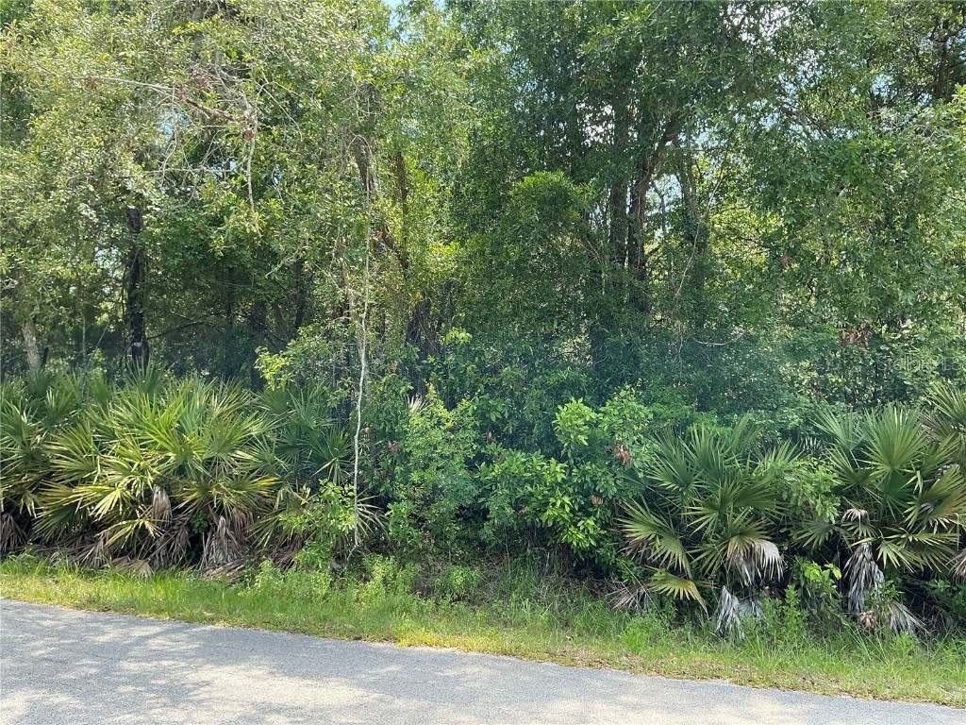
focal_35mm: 28
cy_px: 362
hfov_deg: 63.4
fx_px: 781
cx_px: 483
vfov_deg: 49.7
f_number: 1.8
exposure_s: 1/190
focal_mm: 3
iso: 25
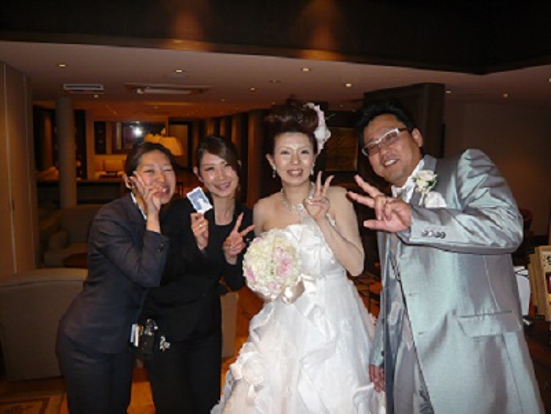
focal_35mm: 28
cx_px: 276
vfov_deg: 49.7
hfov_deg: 63.4
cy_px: 207
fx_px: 446
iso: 200
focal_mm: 4.6
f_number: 2.8
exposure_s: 1/30
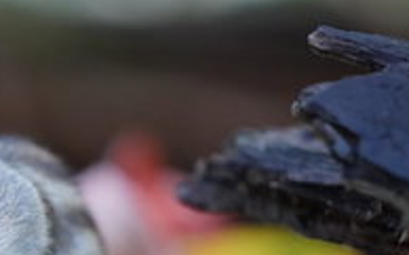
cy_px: 262
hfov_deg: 4.0
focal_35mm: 526
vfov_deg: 2.5
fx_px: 5860
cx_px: -78
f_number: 2.8
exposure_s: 1/500
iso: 6400
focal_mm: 200
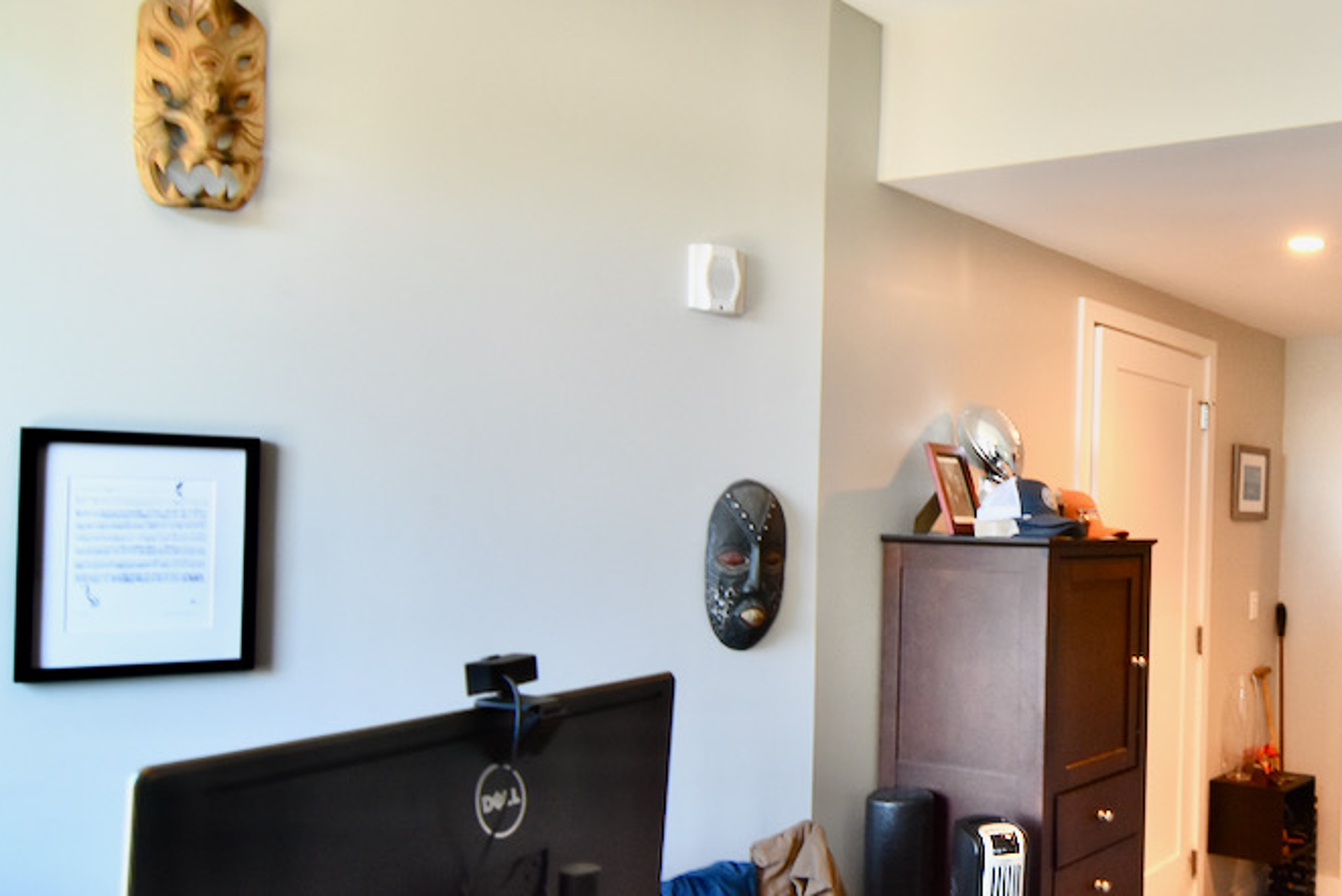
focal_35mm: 32
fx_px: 1192
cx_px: 1127
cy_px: 479
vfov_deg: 41.1
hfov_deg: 53.6
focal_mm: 11
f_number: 4
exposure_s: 1/60
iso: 800
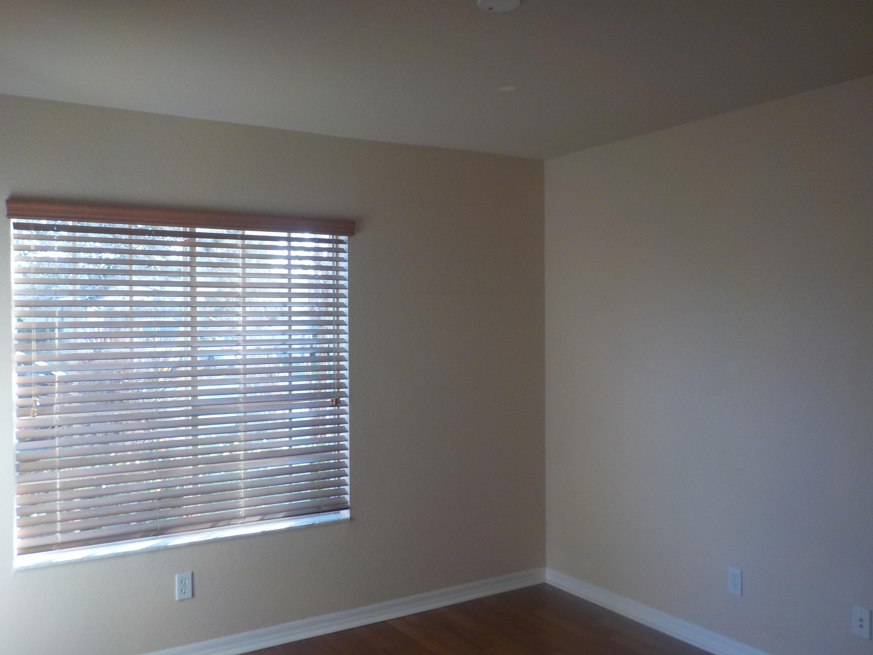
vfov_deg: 46.8
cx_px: 436
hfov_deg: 60.0
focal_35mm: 30
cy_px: 328
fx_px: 757
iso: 125
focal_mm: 4.1
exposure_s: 1/60
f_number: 3.3
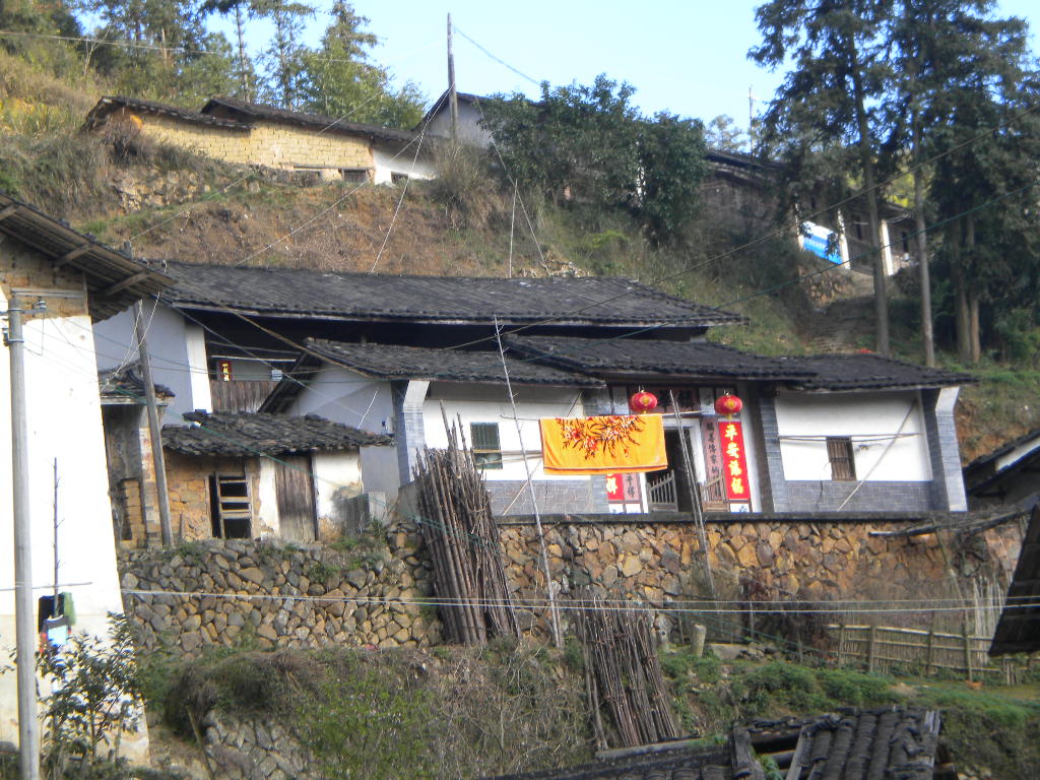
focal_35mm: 105
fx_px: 3155
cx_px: 520
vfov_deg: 14.1
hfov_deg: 18.7
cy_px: 390
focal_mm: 18.9
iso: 82
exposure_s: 1/102
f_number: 5.9
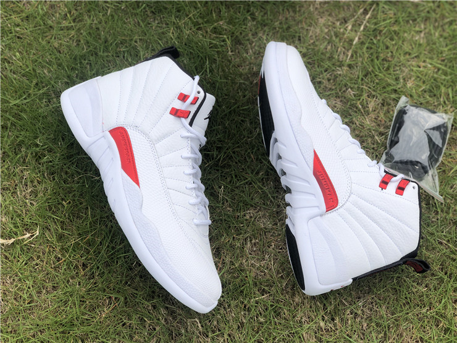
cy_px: 172
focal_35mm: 52
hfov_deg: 36.8
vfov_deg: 28.0
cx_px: 228
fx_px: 687
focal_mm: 6
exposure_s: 1/979
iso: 16
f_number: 2.4
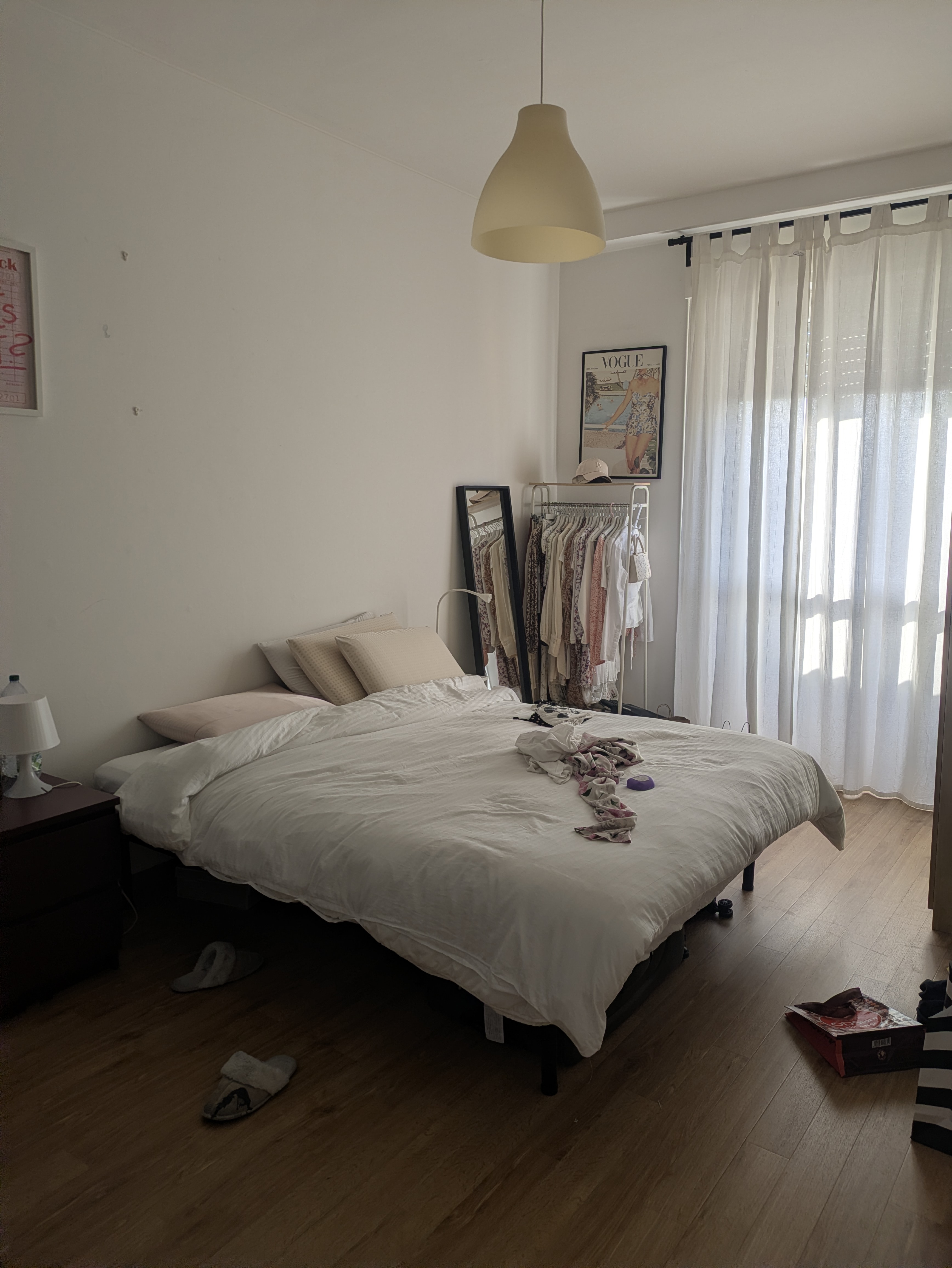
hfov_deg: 54.9
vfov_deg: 69.4
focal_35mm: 25
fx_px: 916
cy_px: 634
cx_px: 476
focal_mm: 5.43
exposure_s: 1/363
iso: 42
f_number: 1.89
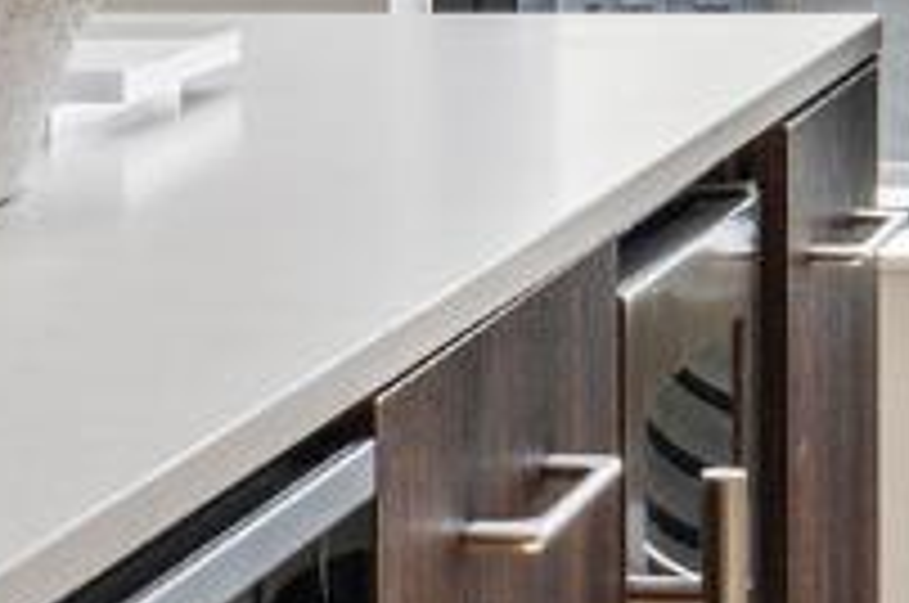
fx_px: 5622
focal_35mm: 223
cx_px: 1440
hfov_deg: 9.0
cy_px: -547
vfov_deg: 6.0
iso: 200
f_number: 16
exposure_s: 1/50
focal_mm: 30
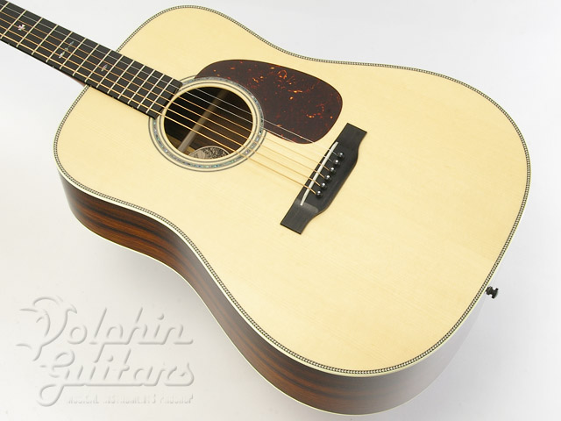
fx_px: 827
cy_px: 210
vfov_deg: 28.6
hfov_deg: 37.5
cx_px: 280
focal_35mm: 51
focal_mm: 34
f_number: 19
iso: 400
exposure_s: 1.5
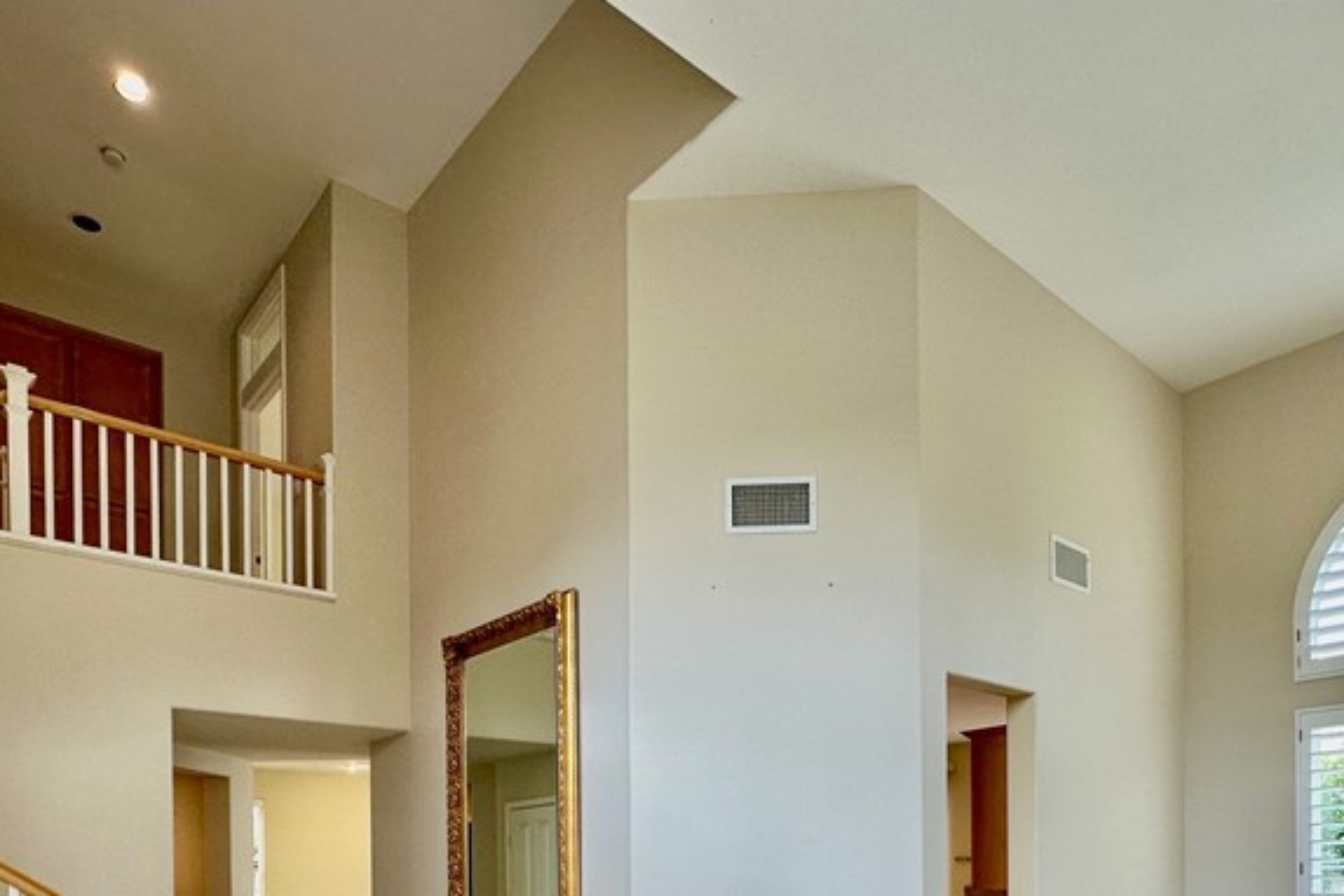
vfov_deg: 43.2
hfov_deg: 69.3
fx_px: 971
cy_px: 877
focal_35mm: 26
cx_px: 727
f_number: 2.2
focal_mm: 2.22
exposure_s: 1/120
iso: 80
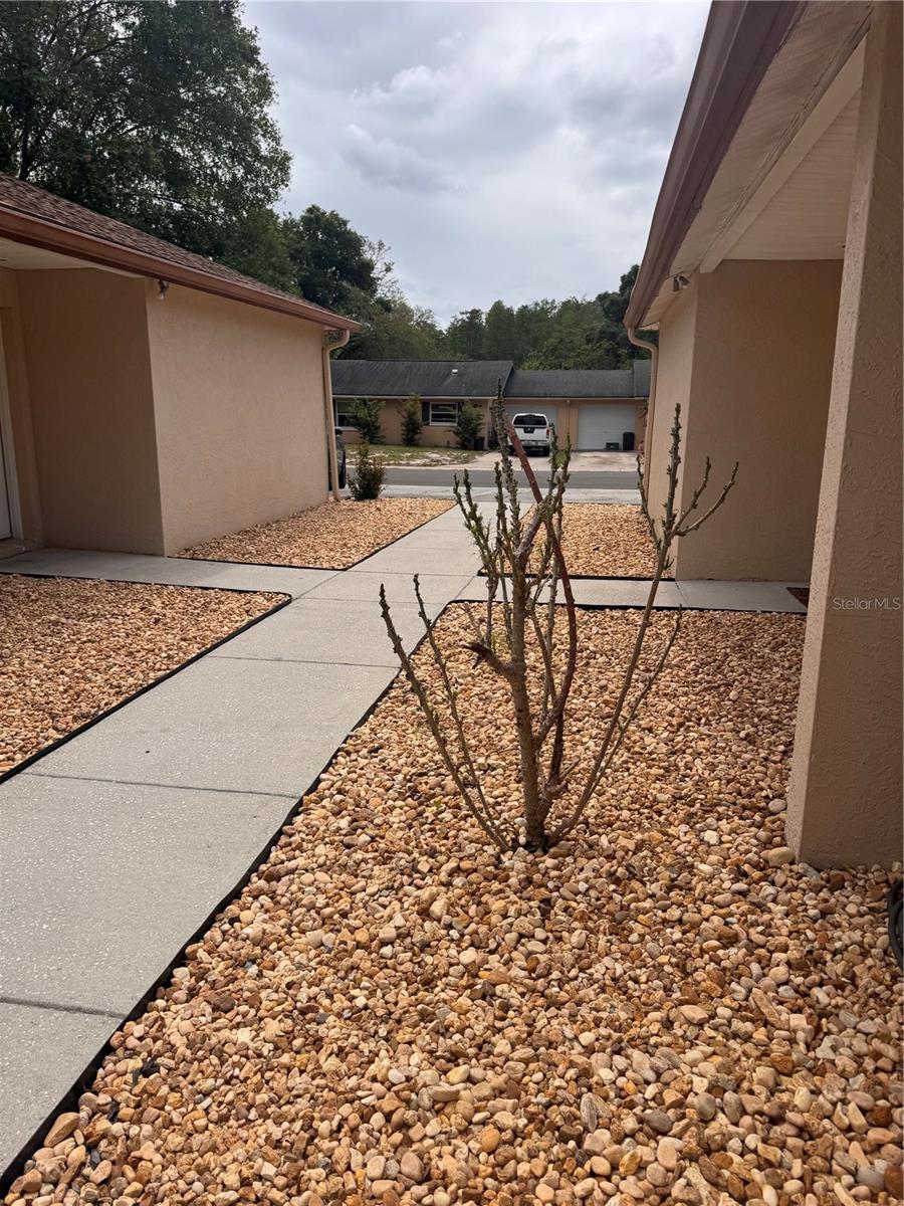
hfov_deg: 56.8
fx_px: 836
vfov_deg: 71.6
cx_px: 452
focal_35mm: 24
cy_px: 603
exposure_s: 1/7092
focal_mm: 6.76
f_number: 1.78
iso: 80
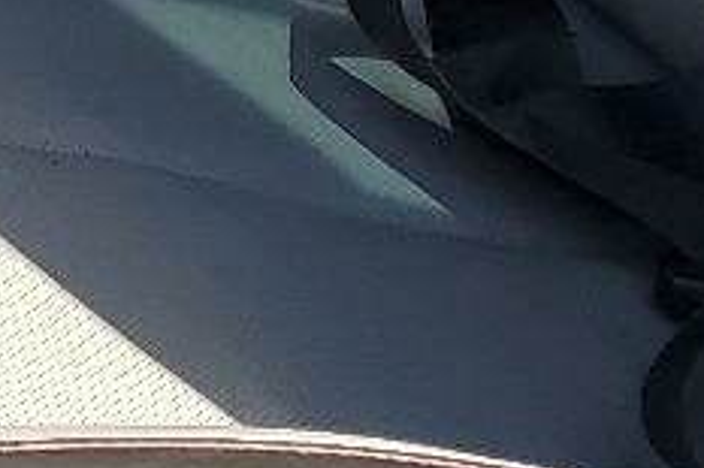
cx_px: -172
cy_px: -580
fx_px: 3635
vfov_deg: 7.0
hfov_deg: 10.8
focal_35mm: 186
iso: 50
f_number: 1.5
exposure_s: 1/1111
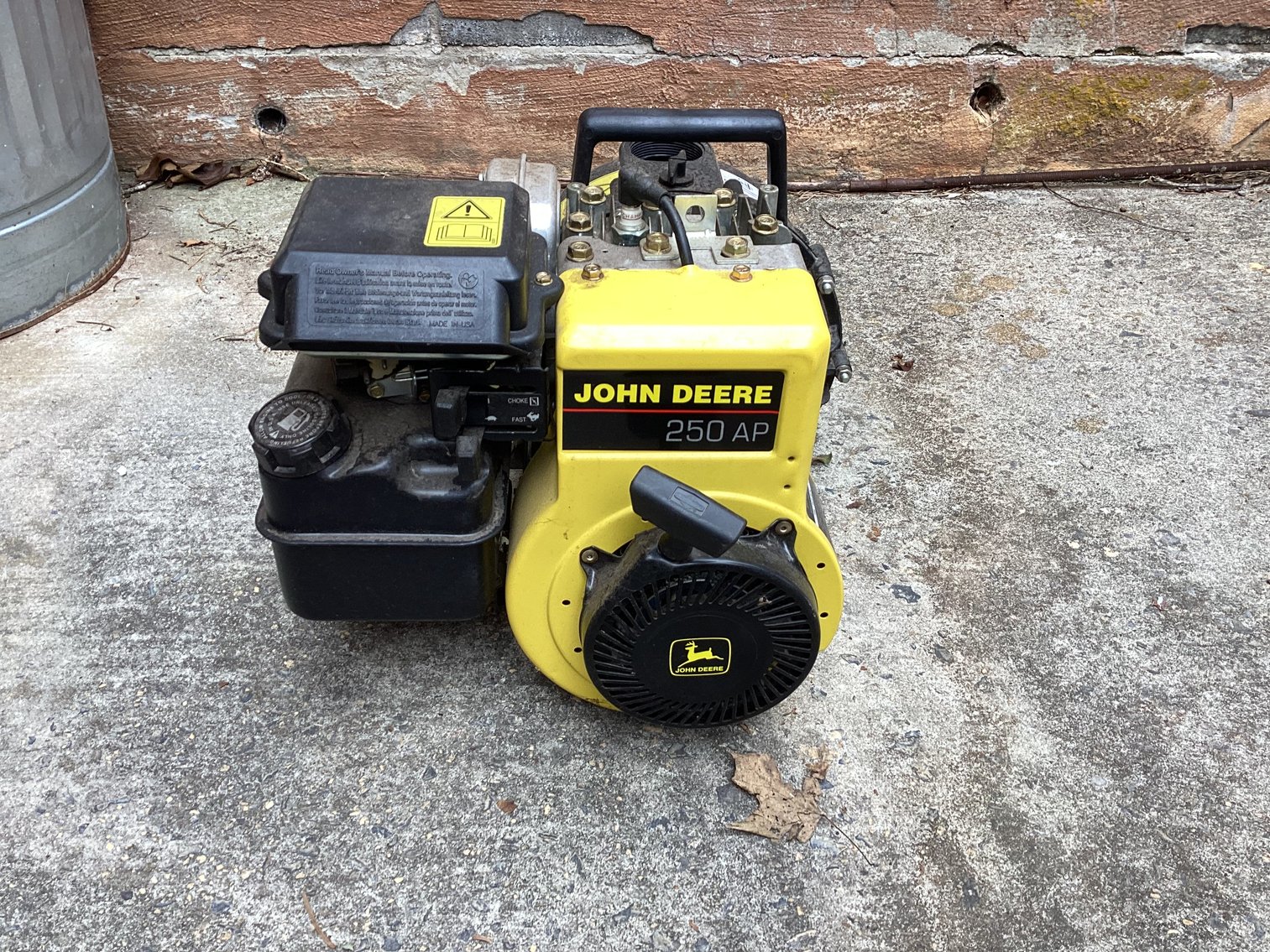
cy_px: 476
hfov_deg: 58.3
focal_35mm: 31
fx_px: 1137
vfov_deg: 45.4
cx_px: 635
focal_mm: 3.3
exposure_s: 1/120
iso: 25
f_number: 2.4
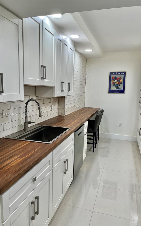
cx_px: 67
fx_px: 172
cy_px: 114
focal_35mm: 28
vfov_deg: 66.5
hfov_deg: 44.5
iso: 64
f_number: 1.6
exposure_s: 1/120
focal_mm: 5.1
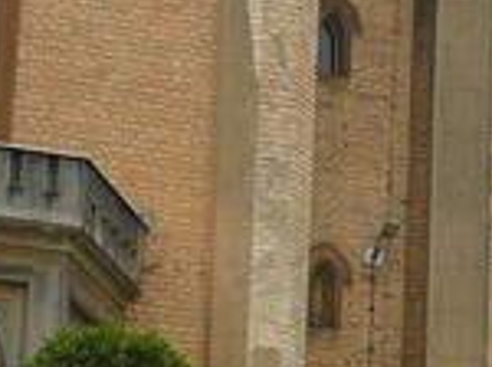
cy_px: 541
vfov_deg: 8.3
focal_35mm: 175
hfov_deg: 11.0
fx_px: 2483
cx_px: 659
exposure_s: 1/160
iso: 100
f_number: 4
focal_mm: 7.4
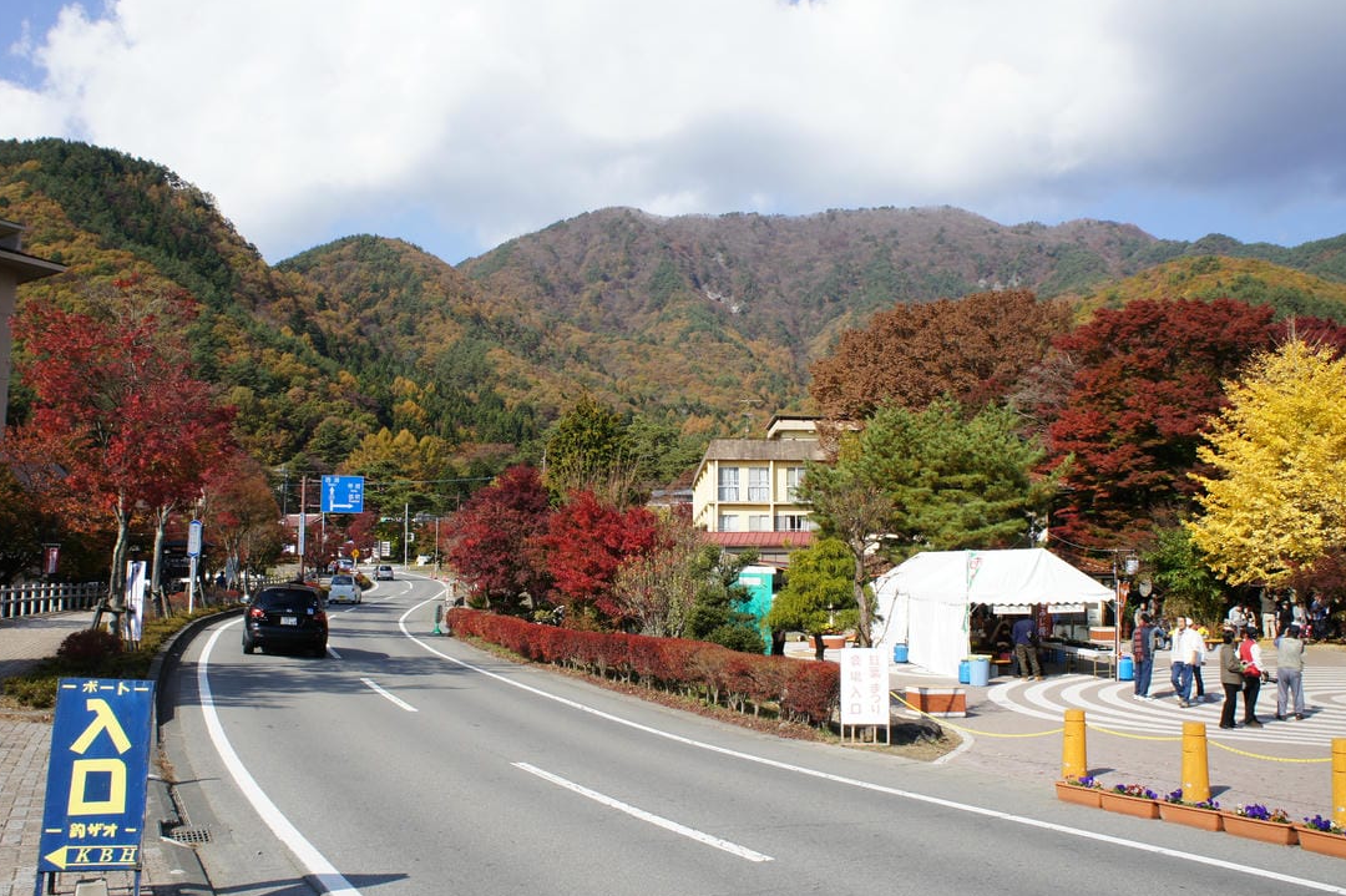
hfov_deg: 61.9
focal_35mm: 30
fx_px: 1121
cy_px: 452
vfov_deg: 43.6
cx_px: 649
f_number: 11
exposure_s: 1/160
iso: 200
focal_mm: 18
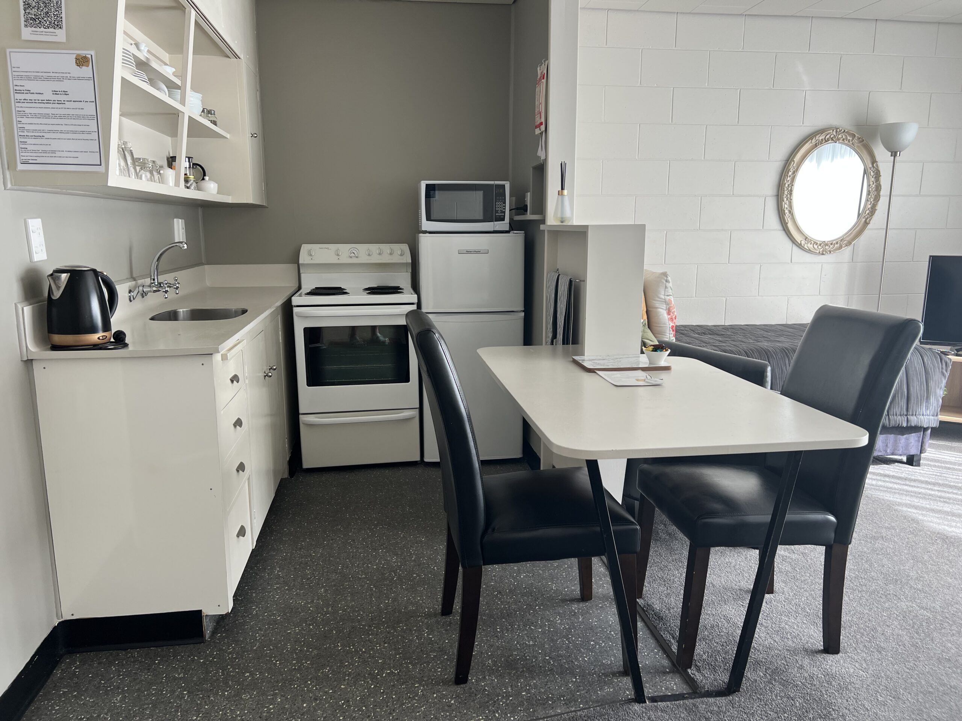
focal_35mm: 26
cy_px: 360
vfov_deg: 53.1
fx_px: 723
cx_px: 481
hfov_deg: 67.3
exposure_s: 1/121
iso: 50
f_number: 1.5
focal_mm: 5.7
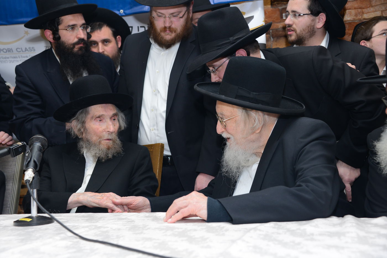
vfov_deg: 27.0
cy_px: 129
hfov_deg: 39.6
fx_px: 537
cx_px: 194
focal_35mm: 50
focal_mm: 50
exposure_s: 1/80
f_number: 4.5
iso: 800
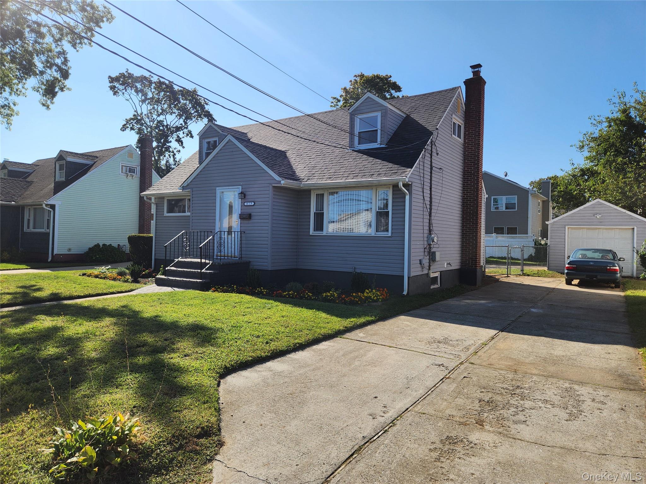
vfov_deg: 58.9
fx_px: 429
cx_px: 323
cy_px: 242
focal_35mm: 23
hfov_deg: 73.9
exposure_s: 1/1718
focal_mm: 5.4
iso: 20
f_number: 1.8
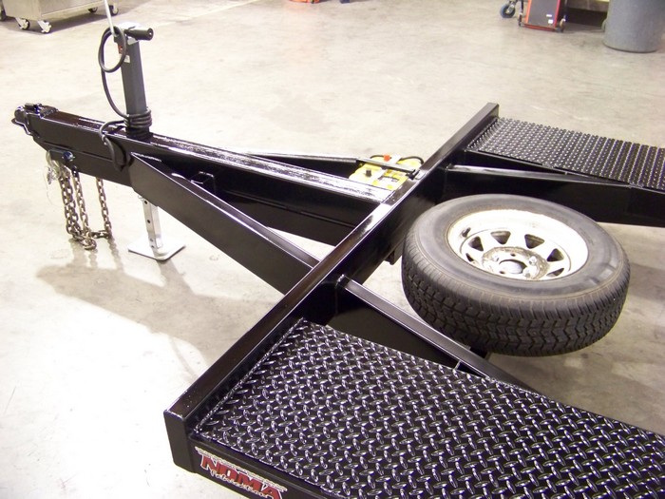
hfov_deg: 51.4
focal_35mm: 36
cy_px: 250
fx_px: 692
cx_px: 332
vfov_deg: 39.7
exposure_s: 1/10
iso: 400
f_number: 2.8
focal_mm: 5.85
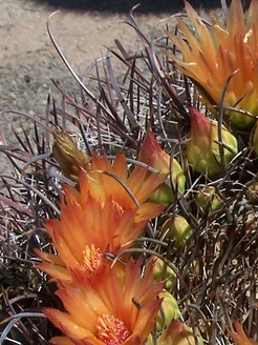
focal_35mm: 122
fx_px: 1212
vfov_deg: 15.9
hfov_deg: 11.9
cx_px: 320
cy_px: 332
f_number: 5.6
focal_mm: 6.7
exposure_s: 1/640
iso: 80
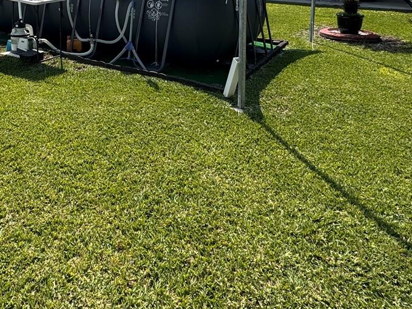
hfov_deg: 53.1
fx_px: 393
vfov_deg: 38.3
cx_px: 107
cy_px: 1
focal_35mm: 33
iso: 50
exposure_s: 1/2494
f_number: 2.2
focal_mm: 2.22
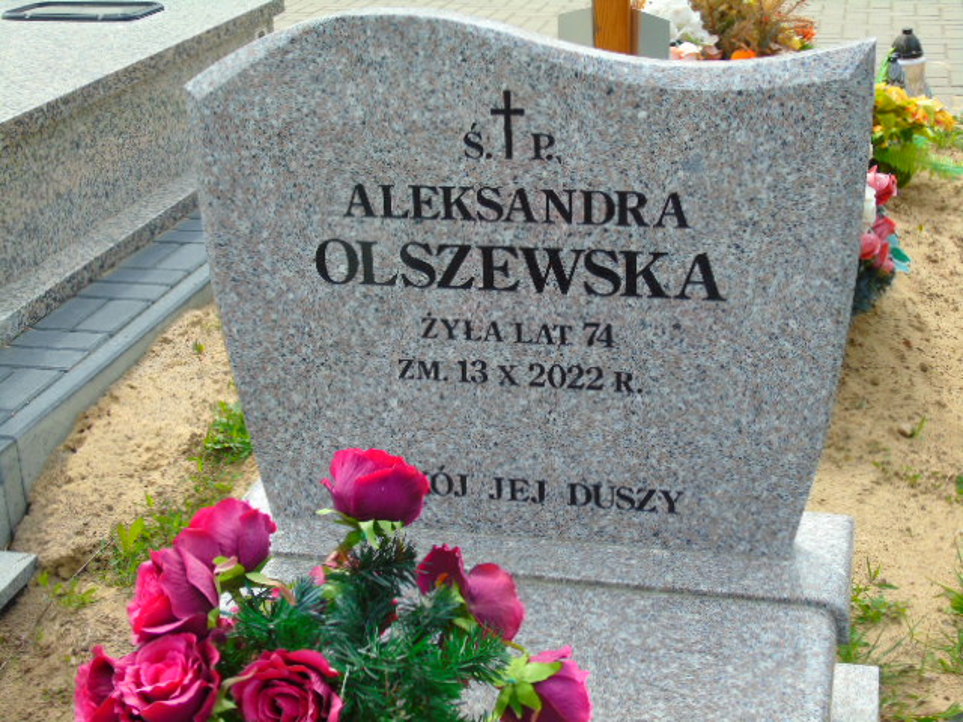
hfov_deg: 35.5
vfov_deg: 27.0
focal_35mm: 54
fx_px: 1502
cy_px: 361
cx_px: 482
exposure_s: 1/320
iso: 80
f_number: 4.3
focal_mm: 9.6
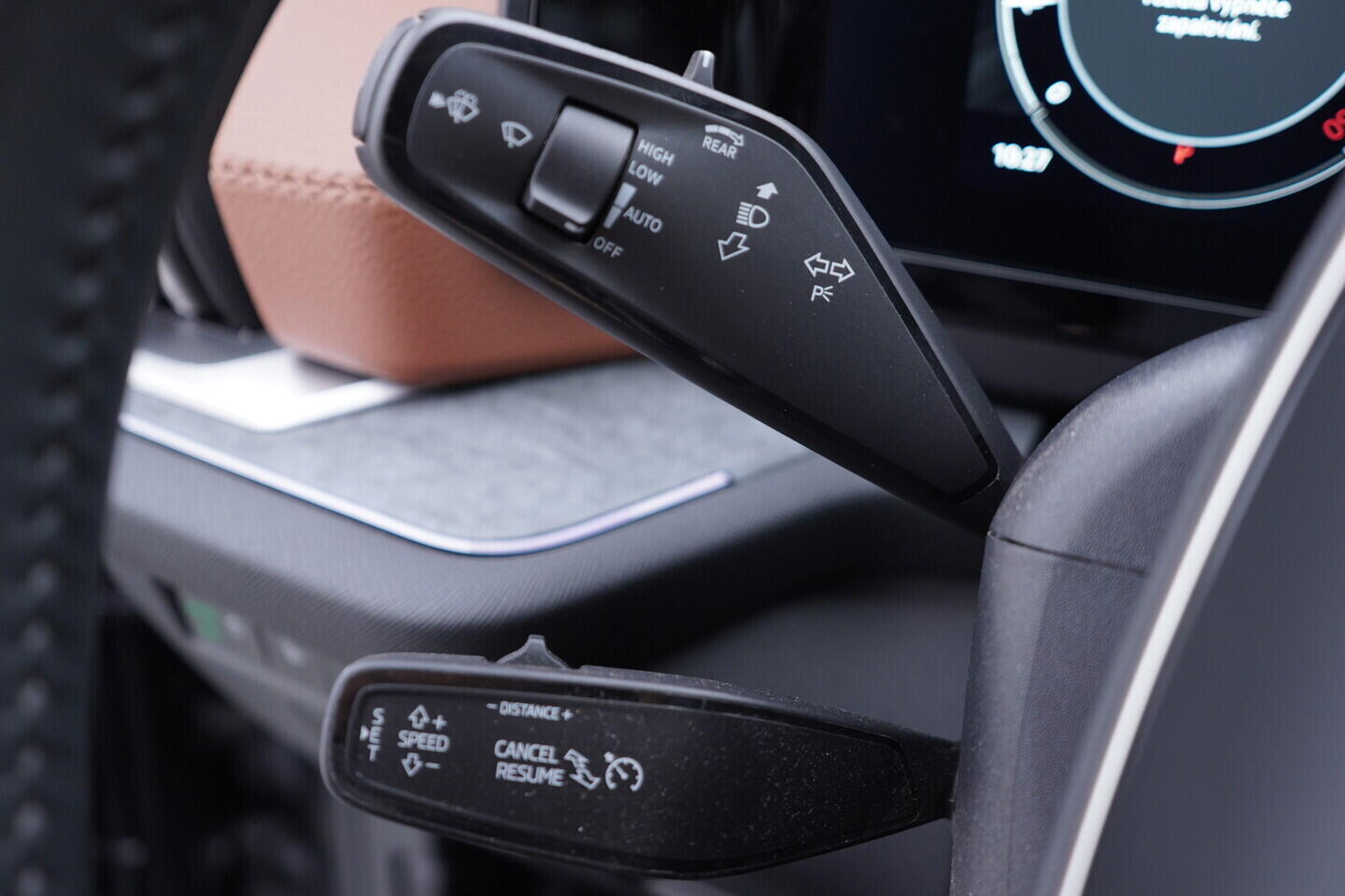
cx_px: 672
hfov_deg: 53.1
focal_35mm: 36
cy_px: 448
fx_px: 1345
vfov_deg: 36.9
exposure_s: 1/40
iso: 250
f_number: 2.8
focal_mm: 24
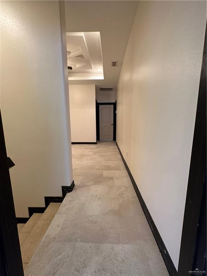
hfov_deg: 85.7
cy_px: 138
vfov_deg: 102.1
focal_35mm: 14
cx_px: 104
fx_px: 112
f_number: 2.2
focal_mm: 2.22
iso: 320
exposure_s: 1/60
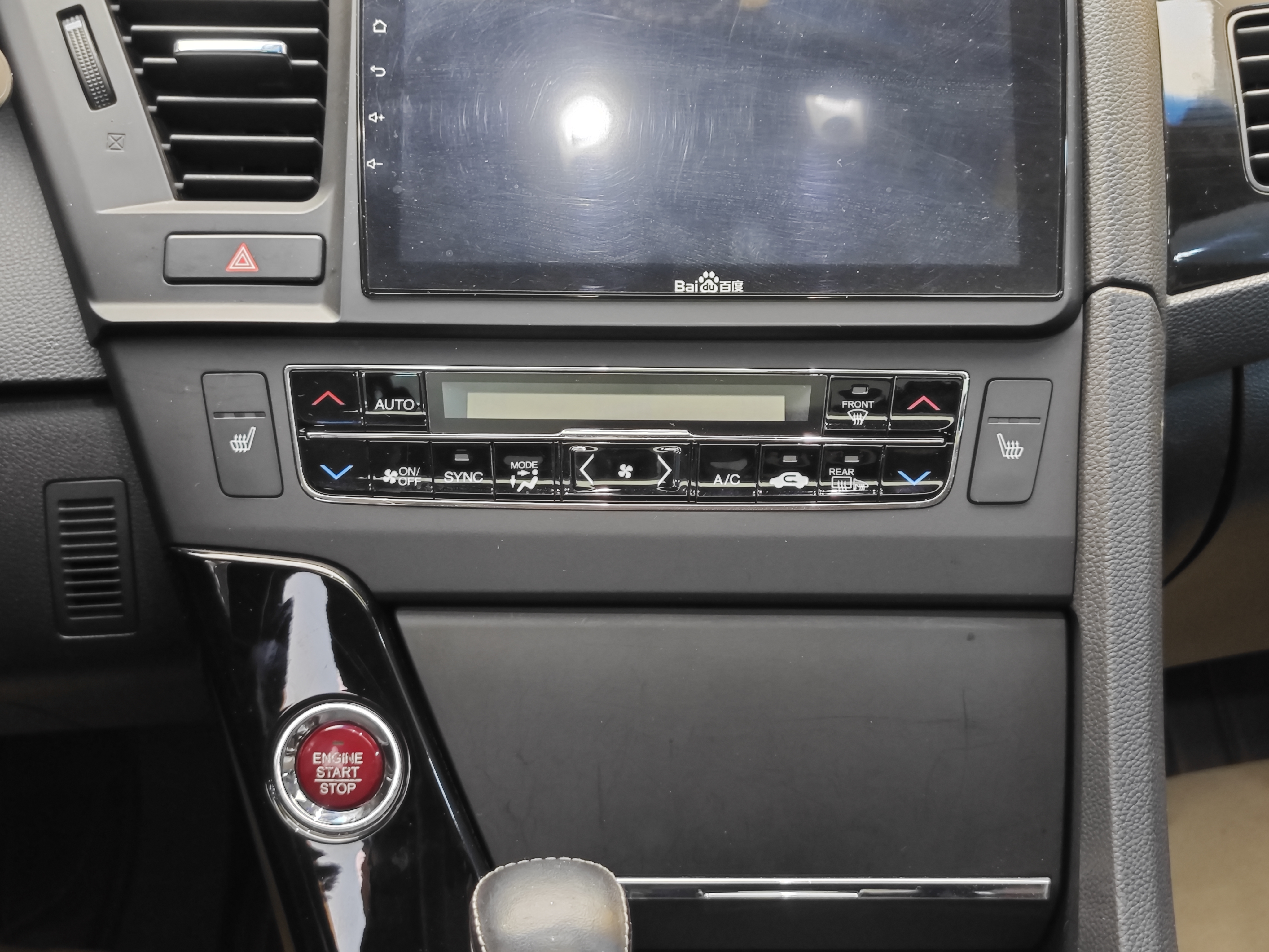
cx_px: 634
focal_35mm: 46
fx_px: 1686
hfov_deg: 41.2
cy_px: 476
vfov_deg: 31.5
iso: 500
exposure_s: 1/25
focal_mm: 8.7
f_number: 1.9
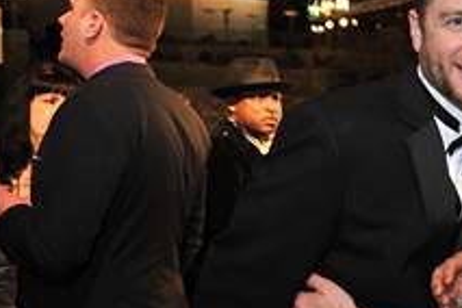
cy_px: 206
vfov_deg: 21.8
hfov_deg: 29.4
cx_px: 501
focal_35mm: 62
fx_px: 796
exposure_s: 1/100
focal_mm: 24
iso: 1250
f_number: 3.5
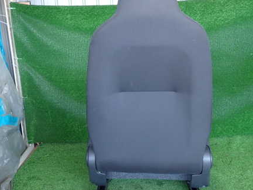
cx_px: 119
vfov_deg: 40.5
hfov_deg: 52.6
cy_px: 76
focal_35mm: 35
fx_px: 256
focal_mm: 4.5
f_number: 2
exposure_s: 1/60
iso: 200
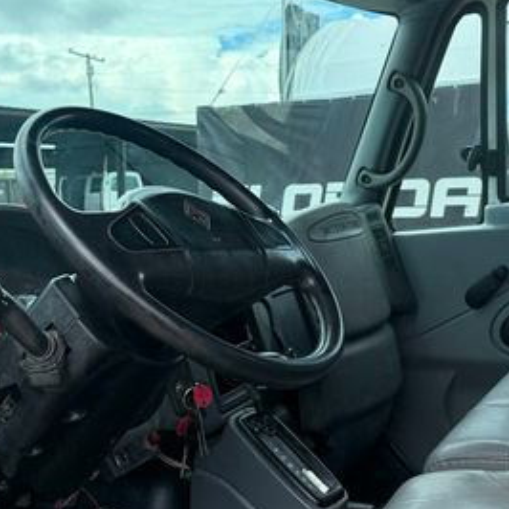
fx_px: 848
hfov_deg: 33.4
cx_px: 222
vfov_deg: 32.8
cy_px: 134
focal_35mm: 51
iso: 80
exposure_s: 1/2525
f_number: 1.78
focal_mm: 6.76
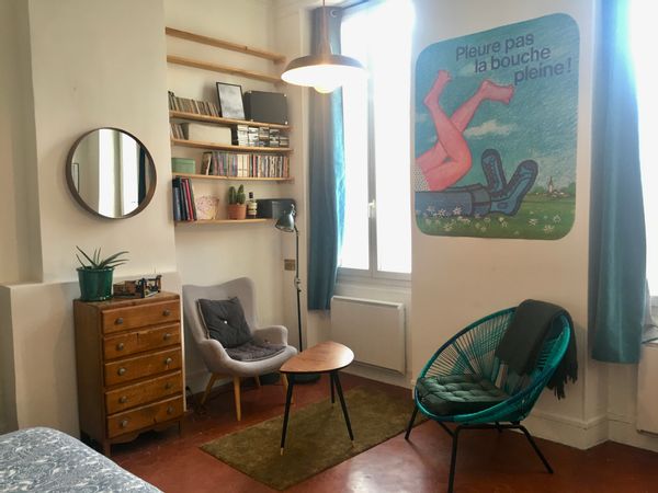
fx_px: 551
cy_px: 246
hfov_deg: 61.7
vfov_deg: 48.2
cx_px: 329
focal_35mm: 29
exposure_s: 1/33
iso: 100
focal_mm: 4.15
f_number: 2.2
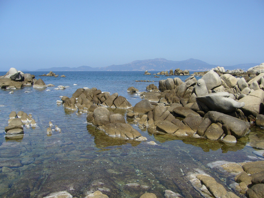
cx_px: 132
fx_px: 267
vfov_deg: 40.7
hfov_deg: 52.6
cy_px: 99
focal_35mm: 35
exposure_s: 1/400
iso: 80
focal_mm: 5.8
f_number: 5.6
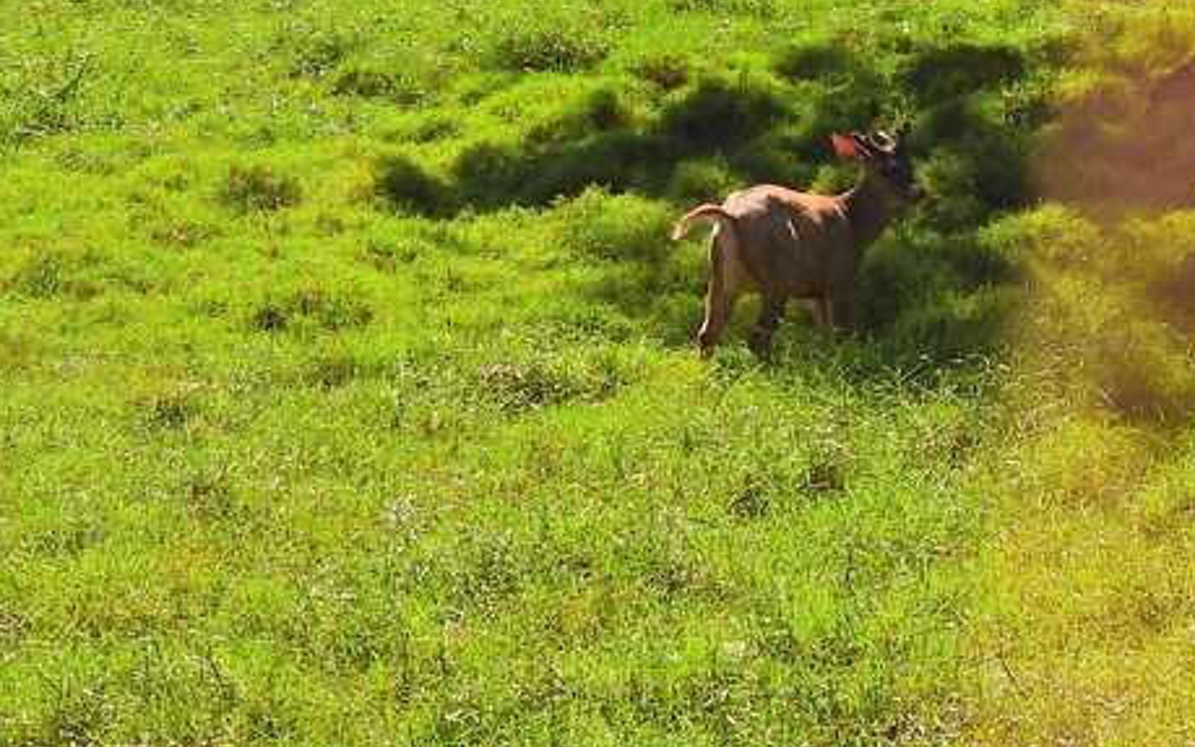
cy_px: 156
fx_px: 6742
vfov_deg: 6.3
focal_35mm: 207
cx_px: 1437
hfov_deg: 10.0
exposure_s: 1/250
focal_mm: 12.5
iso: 100
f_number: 3.5
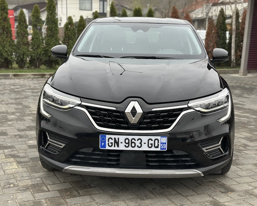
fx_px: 396
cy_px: 106
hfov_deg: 36.0
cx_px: 137
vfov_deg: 29.1
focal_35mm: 52
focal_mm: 6.86
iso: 80
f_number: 1.78
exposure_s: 1/668
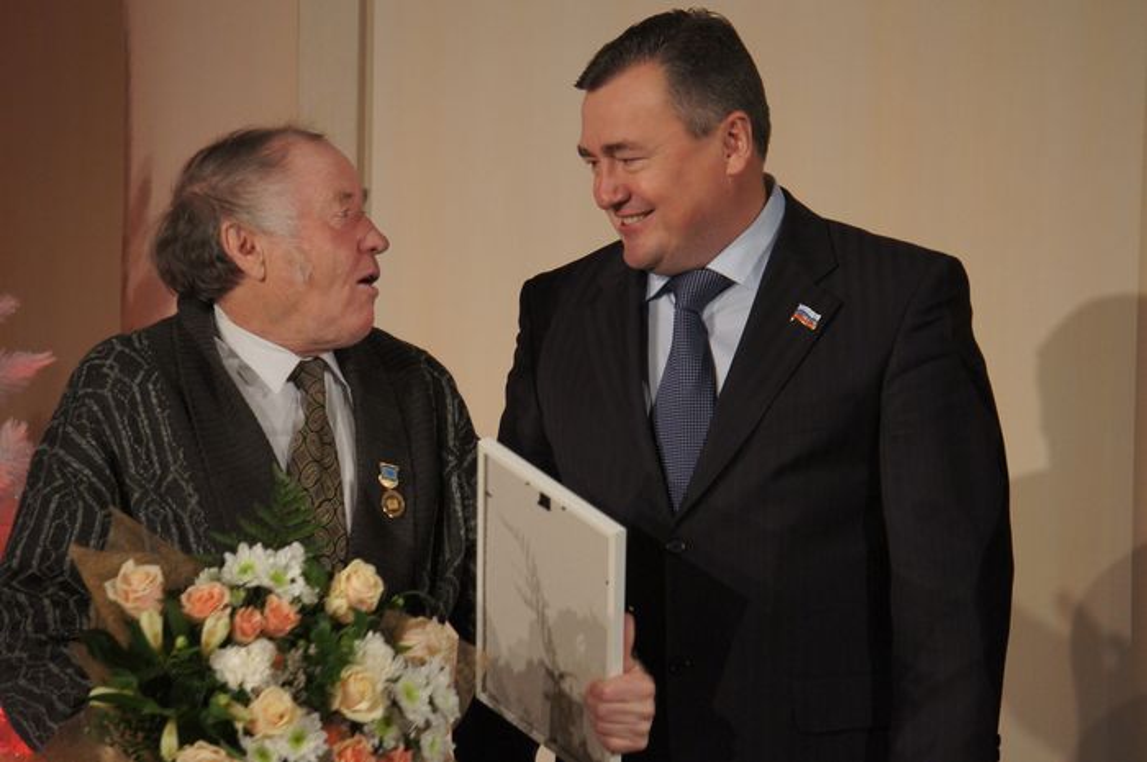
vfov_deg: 6.3
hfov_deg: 9.5
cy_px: 381
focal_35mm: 216
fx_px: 6874
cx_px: 574
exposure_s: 1/160
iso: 1600
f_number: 5.6
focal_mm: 144
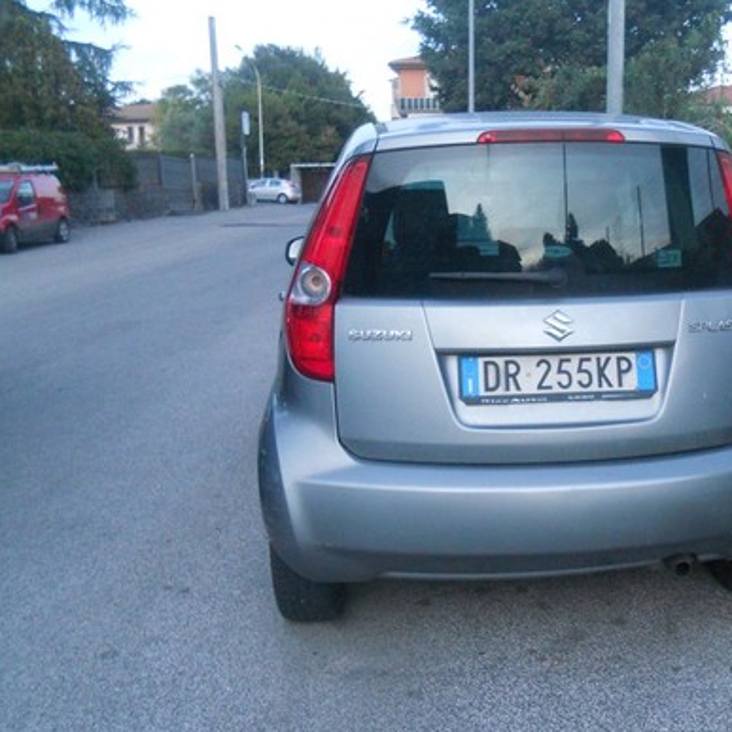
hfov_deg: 44.3
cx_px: 490
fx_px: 885
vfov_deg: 44.8
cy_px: 409
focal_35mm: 37
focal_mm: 4.9
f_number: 3.2
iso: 400
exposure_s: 1/40
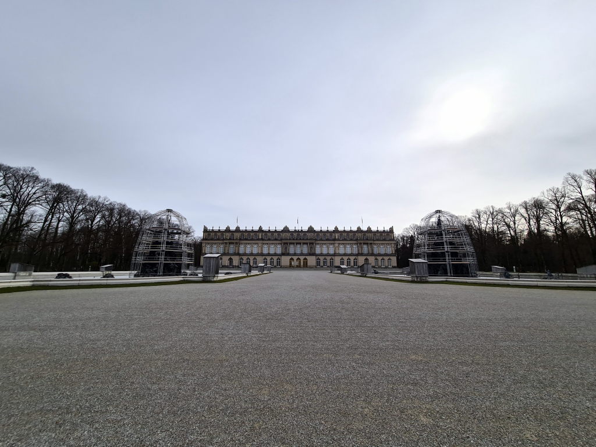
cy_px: 224
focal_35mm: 13
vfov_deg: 89.9
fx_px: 224
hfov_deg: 106.2
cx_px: 298
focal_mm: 2.2
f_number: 2.2
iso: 64
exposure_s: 1/3664
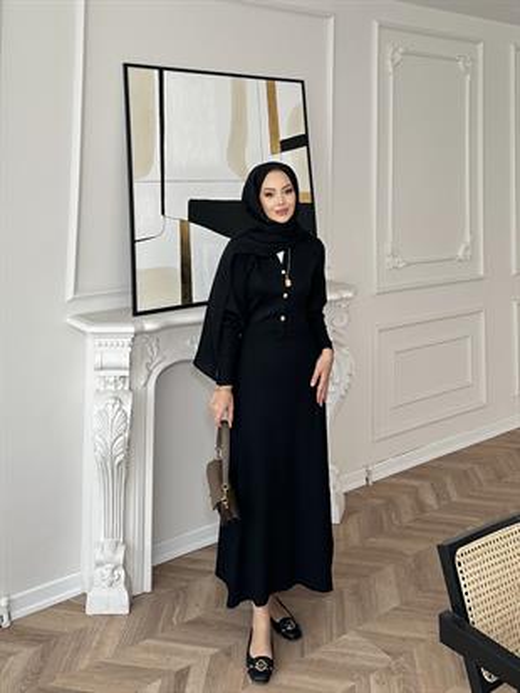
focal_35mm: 24
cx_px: 260
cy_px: 346
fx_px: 480
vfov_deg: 71.6
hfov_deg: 56.8
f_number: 1.78
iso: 100
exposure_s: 1/121
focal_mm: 6.86
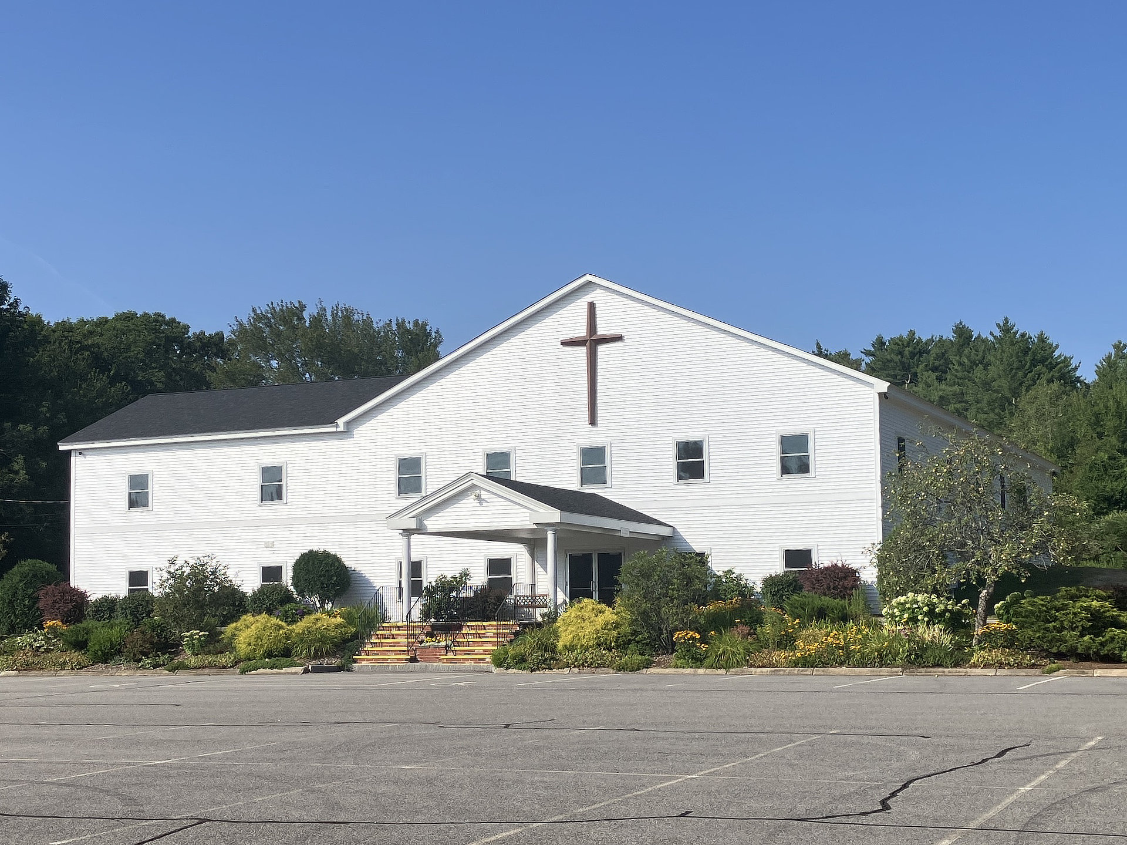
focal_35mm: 28
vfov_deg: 49.7
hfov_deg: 63.5
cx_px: 564
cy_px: 422
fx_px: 911
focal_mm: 4
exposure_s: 1/2208
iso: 32
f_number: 1.8
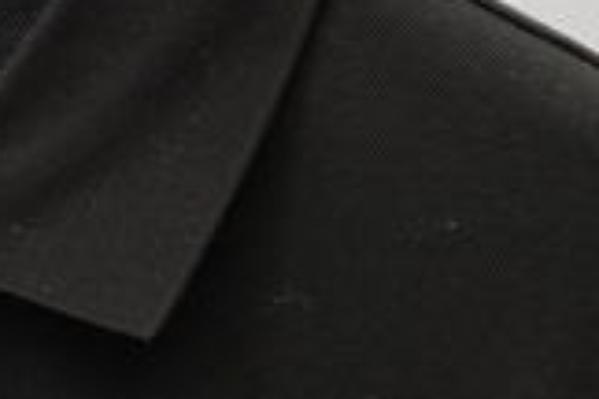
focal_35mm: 549
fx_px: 9140
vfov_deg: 2.5
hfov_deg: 3.7
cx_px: -185
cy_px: 602
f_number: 4
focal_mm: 55
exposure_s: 1/125
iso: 400
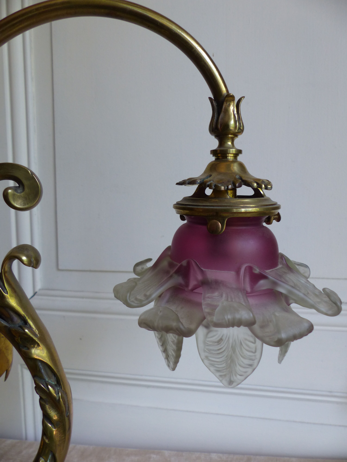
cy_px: 231
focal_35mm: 25
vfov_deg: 69.4
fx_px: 334
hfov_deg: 54.9
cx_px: 174
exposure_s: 1/60
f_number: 2.8
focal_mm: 4.5
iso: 160
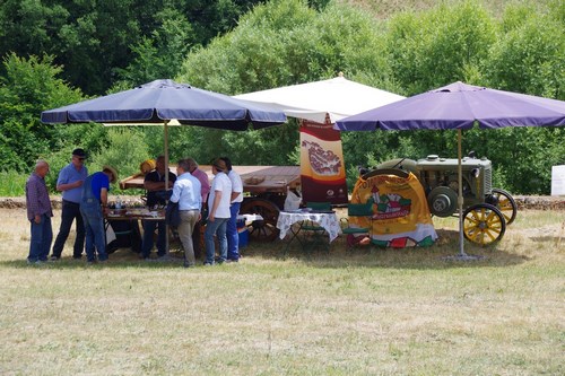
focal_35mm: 110
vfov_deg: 12.5
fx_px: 1718
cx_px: 282
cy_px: 188
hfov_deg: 18.7
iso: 200
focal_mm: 73
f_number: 7.1
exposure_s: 1/250
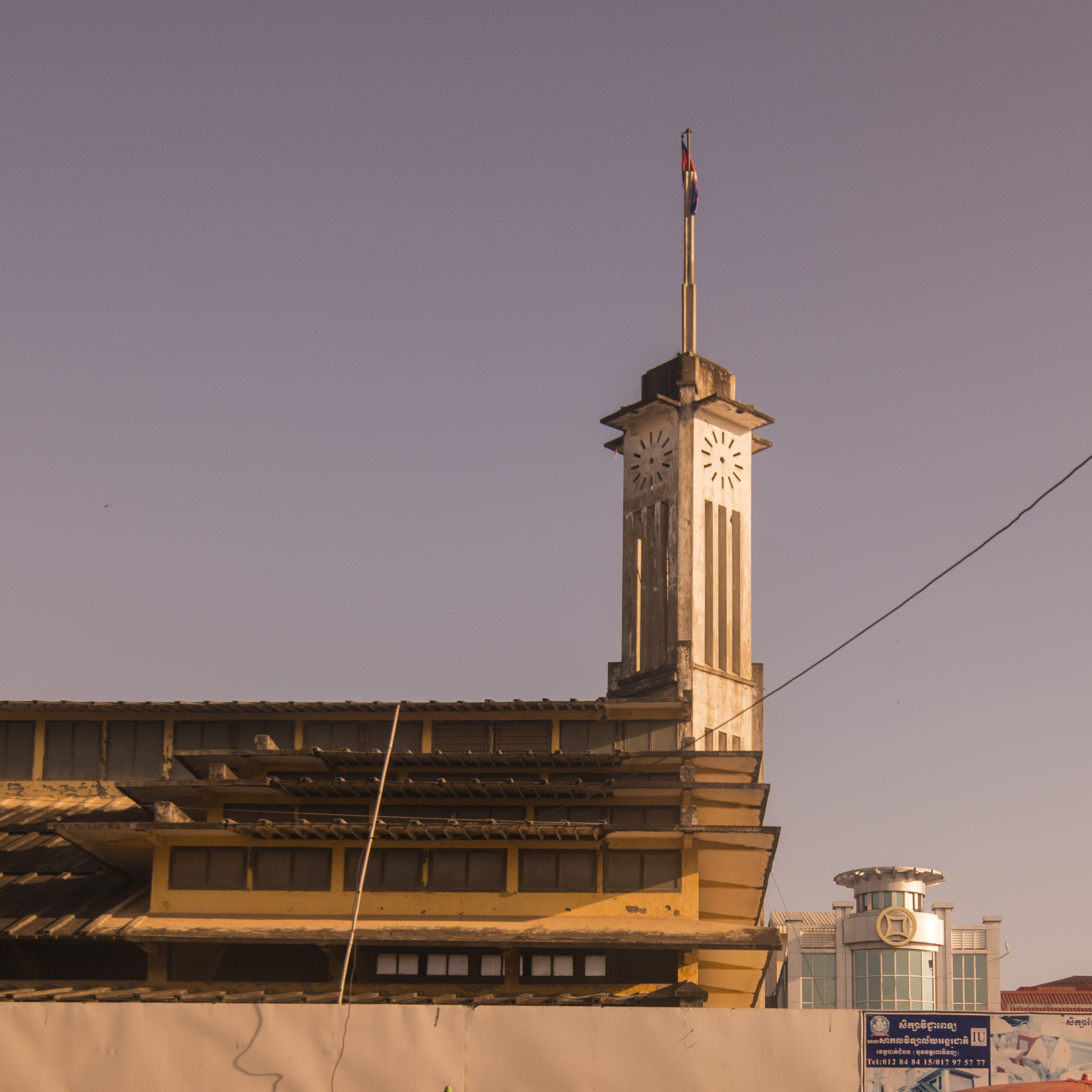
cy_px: 960
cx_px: 691
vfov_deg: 32.5
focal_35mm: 50
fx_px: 1785
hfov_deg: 33.8
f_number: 5
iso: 200
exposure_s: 1/1000
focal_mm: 22
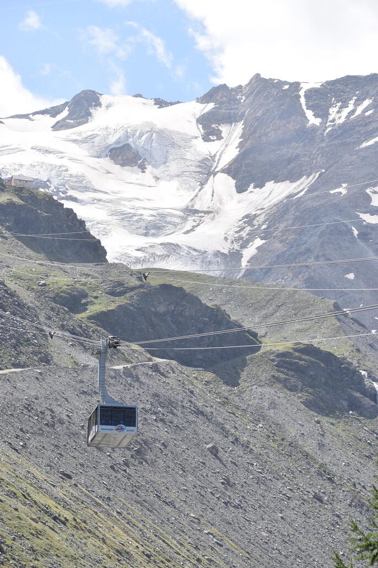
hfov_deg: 9.1
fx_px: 2364
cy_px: 284
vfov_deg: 13.7
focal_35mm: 150
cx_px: 189
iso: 100
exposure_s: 1/320
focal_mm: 100
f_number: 9
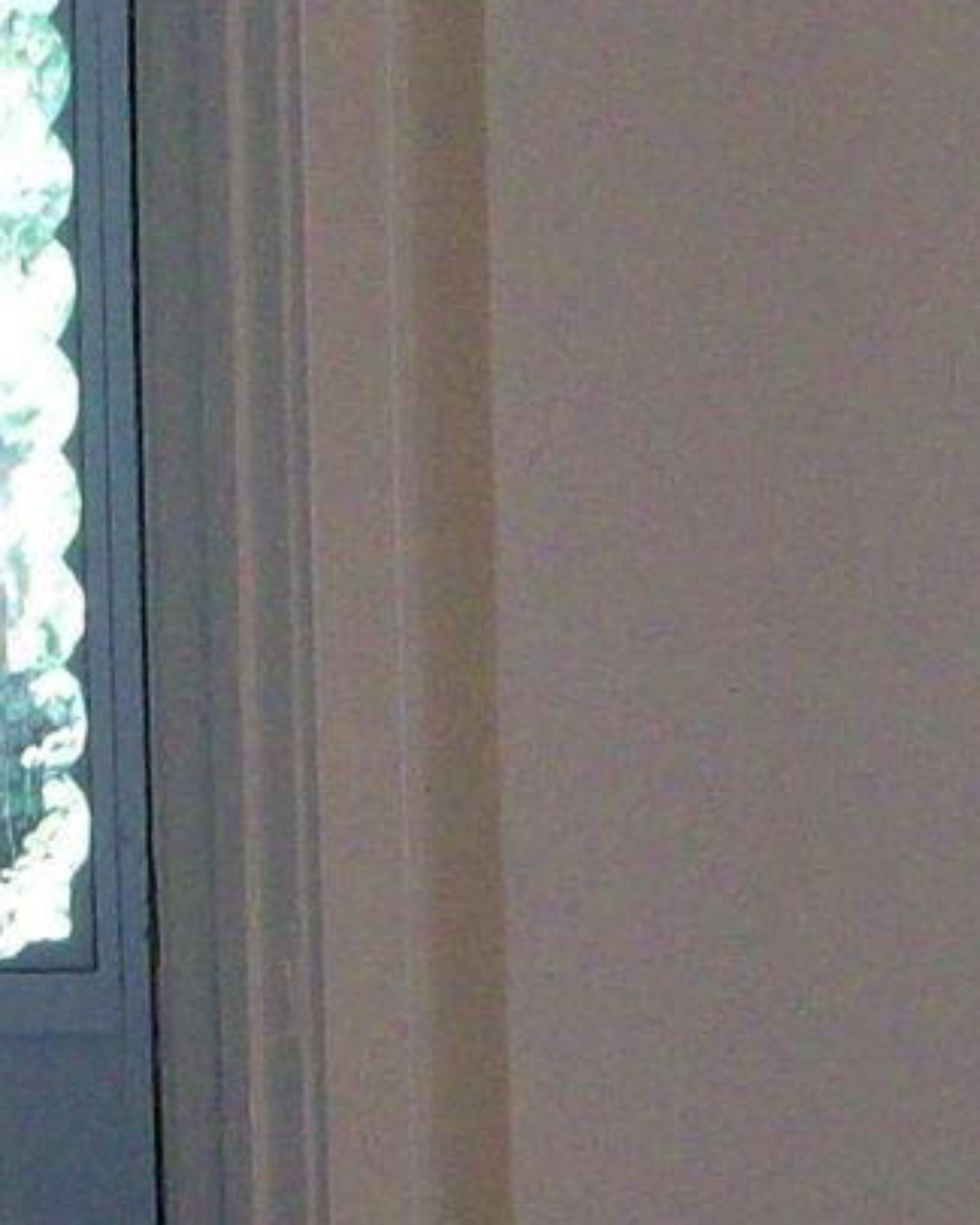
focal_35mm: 168
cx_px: 1473
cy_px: 938
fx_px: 6091
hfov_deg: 9.0
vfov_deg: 11.5
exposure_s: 1/60
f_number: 2.8
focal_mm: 5.7
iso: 160
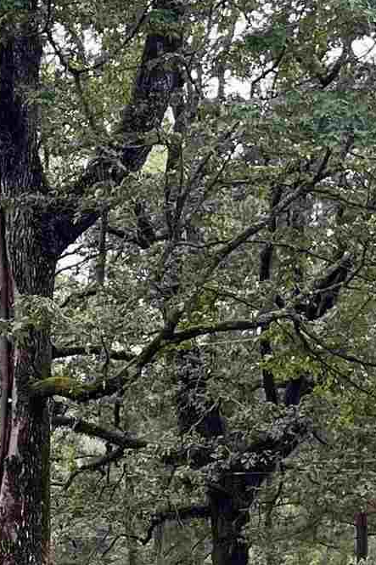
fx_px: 1959
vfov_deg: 16.1
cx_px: -407
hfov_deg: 10.0
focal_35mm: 125
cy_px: 540
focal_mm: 5.7
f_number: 1.5
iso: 40
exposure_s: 1/223
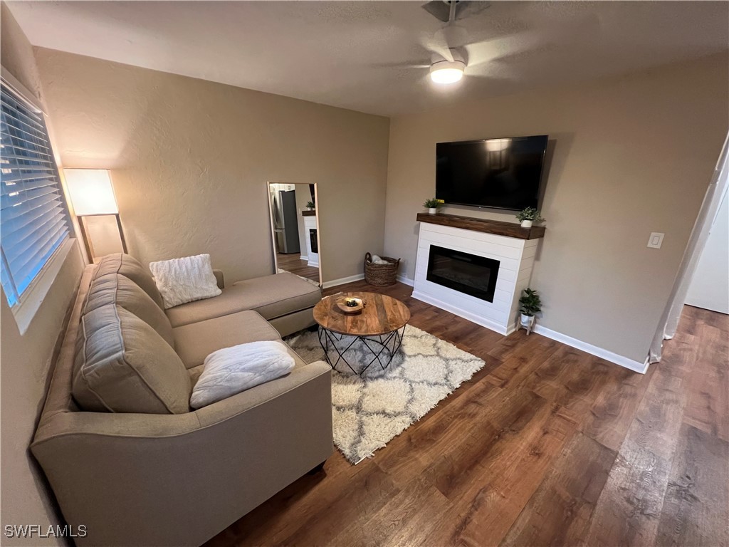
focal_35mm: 13
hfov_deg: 106.2
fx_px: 274
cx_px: 364
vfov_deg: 89.9
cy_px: 274
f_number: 1.8
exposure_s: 1/60
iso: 640
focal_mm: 1.57
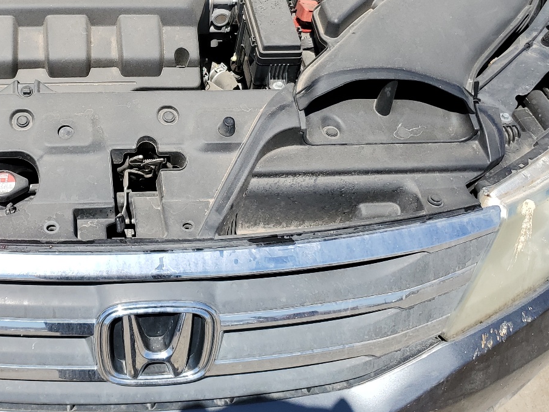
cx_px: 115
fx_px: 730
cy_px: 101
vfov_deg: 31.0
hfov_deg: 39.7
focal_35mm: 46
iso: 50
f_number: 1.5
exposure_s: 1/3333
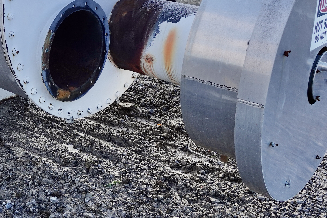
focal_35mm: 58
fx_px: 527
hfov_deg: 32.5
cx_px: 24
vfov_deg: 23.0
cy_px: 38
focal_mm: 9.4
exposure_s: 1/80
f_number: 5.6
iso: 125
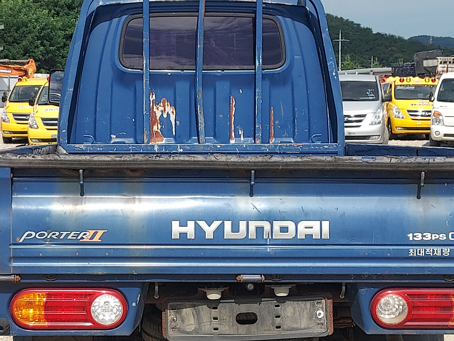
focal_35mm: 41
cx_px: 209
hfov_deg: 45.7
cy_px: 233
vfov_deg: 34.7
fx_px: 538
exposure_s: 1/1792
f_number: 1.8
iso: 40
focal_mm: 4.6
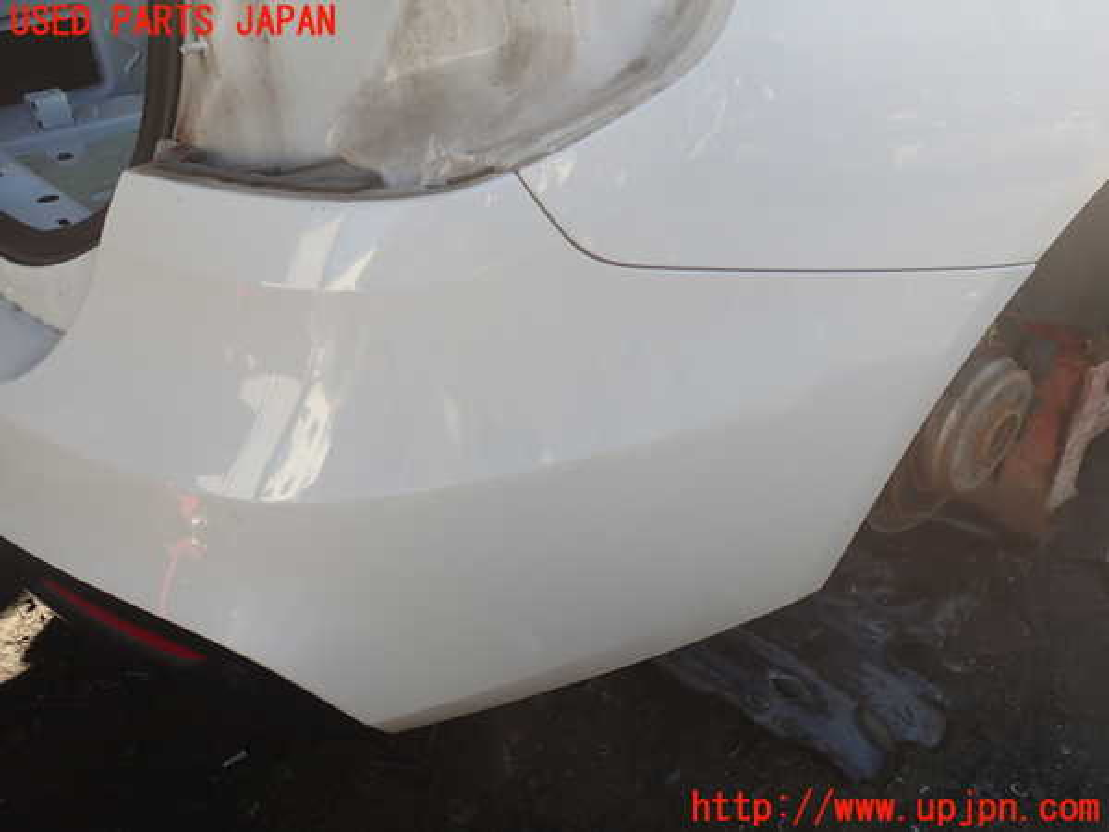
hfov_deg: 60.0
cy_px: 416
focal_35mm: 30
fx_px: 961
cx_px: 554
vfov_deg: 46.8
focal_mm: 5.4
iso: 100
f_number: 3.2
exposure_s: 1/250
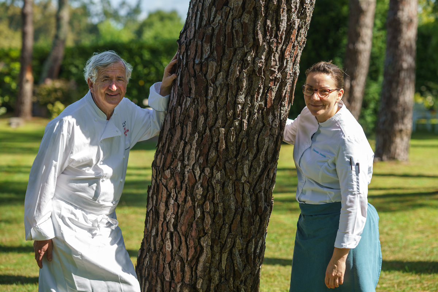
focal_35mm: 85
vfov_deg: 16.1
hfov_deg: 23.9
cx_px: 219
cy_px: 146
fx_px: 1034
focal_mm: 85
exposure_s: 1/400
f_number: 2.8
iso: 125
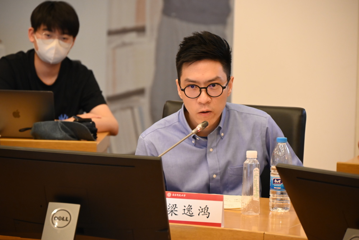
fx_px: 1796
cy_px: 120
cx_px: 180
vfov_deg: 7.6
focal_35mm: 180
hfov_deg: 11.4
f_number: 6.3
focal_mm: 180
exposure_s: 1/30
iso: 3200
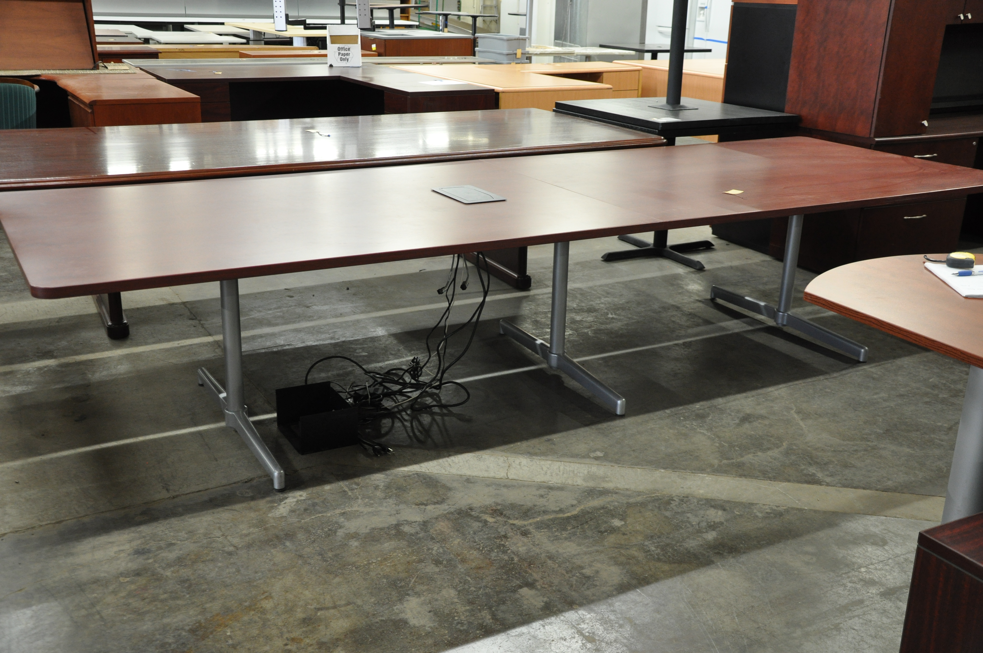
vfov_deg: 35.4
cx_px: 492
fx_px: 1023
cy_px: 326
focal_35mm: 38
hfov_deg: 51.3
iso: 900
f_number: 4
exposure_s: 1/8
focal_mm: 25
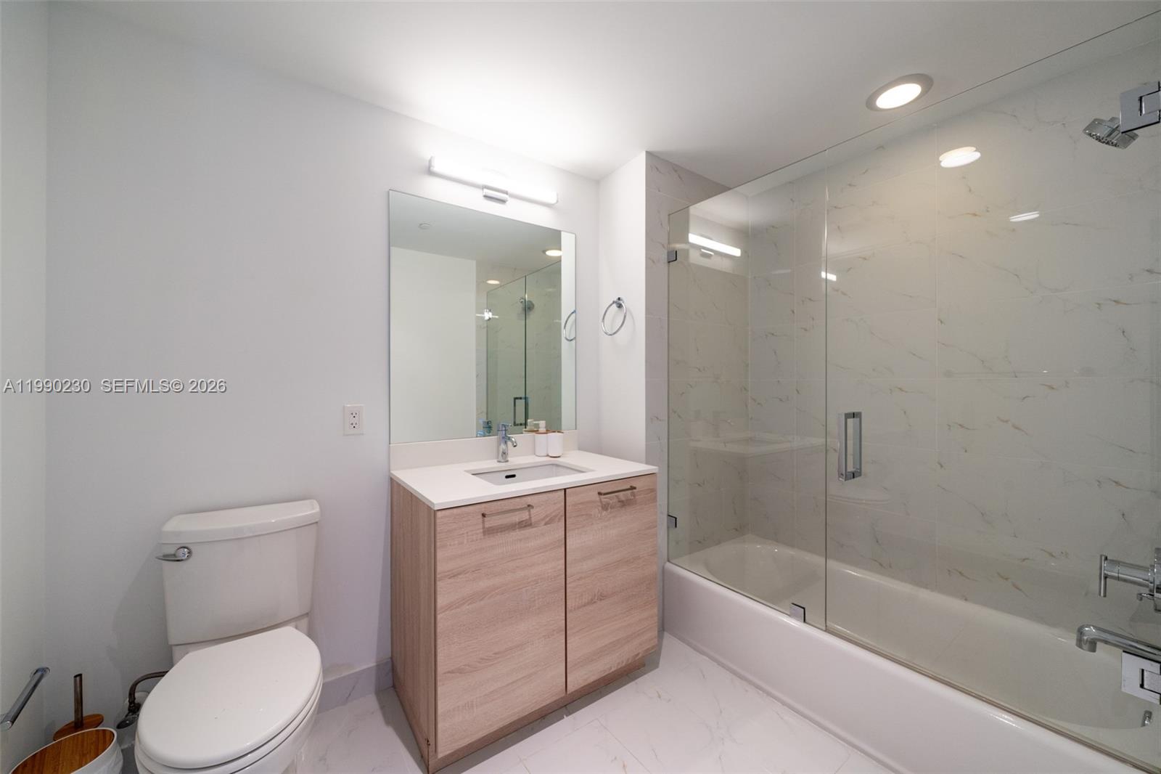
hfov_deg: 108.3
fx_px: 419
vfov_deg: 85.4
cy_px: 387
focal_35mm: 13
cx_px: 580
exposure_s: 1/25
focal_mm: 13
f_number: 8
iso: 400
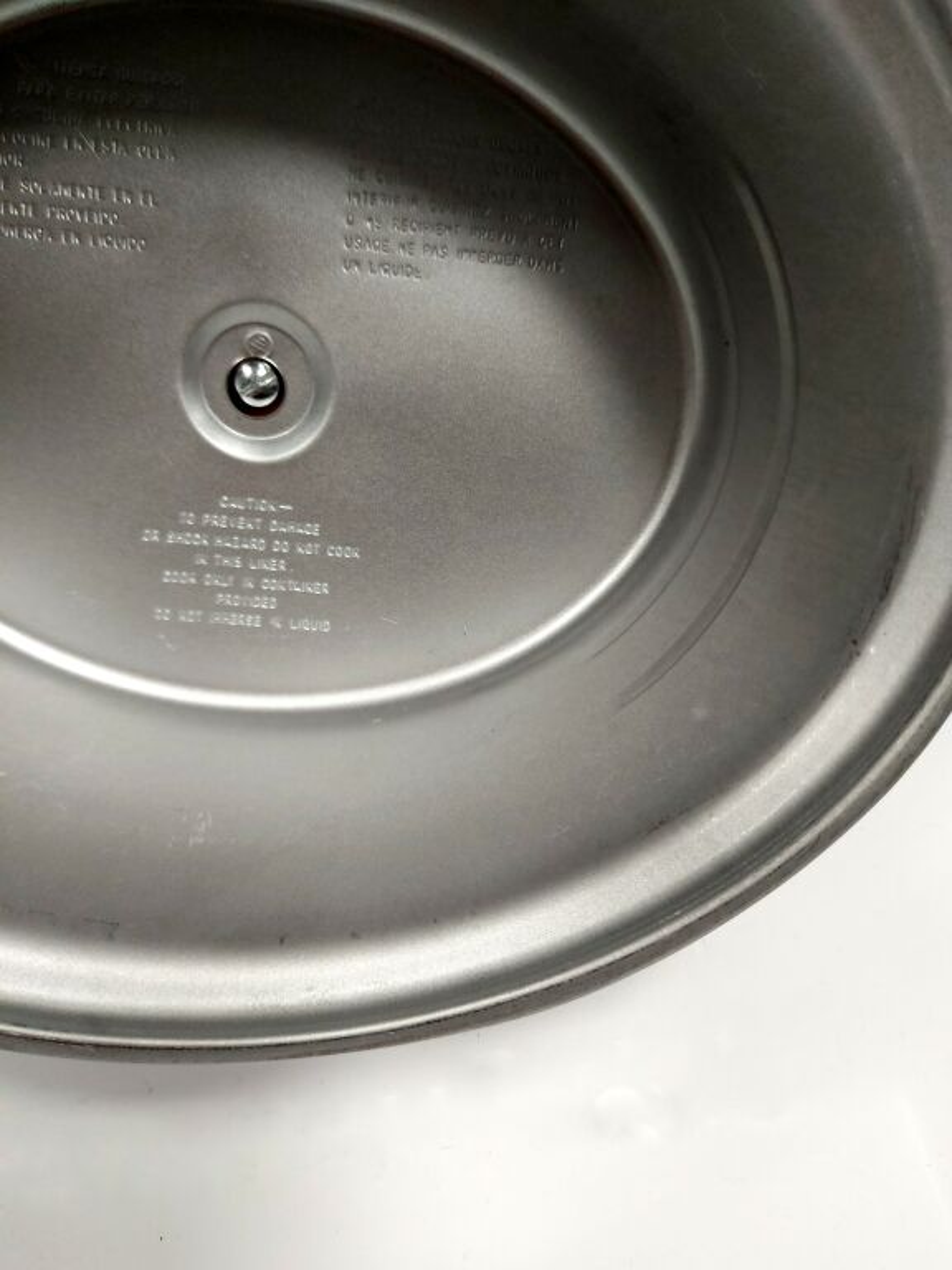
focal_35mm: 24
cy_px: 635
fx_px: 880
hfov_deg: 56.8
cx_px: 476
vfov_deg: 71.6
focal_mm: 5.23
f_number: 1.8
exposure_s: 1/60
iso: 160
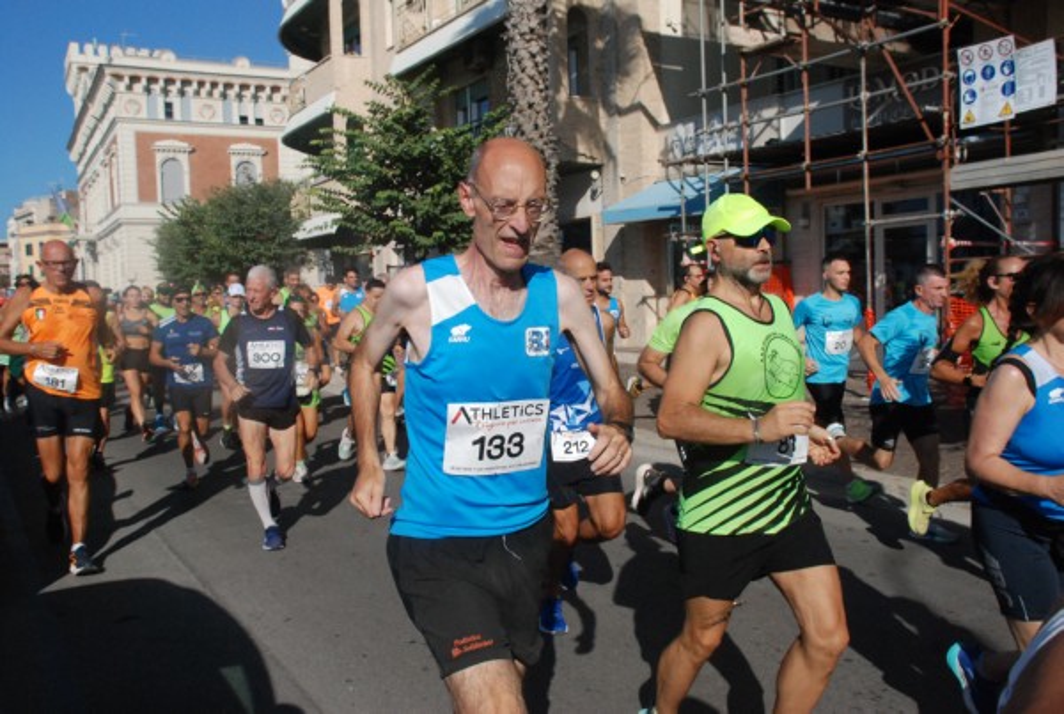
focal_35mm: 33
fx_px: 978
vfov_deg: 40.2
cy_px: 357
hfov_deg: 57.1
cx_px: 532
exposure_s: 1/2000
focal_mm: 22
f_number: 9
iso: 1000
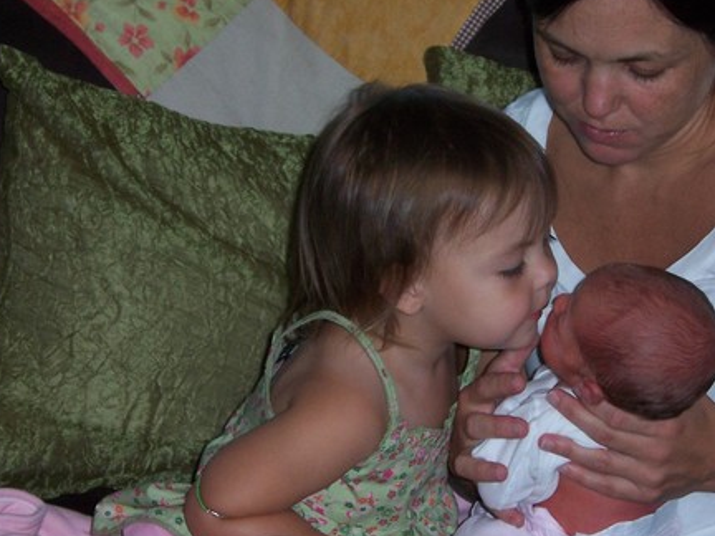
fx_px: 3057
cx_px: 478
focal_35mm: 148
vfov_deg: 10.0
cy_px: 253
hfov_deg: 13.3
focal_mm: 16.6
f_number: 4.9
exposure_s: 1/90
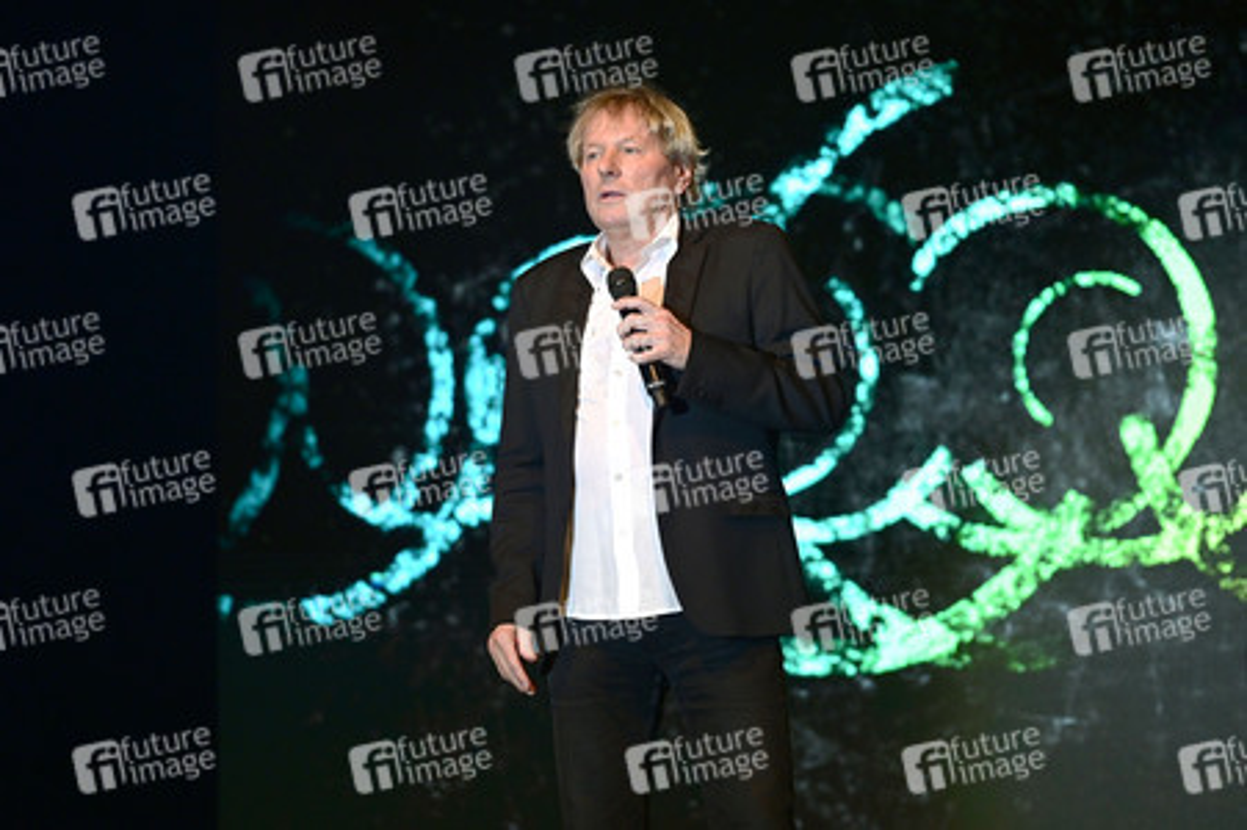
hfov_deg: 10.3
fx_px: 6923
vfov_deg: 6.9
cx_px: 624
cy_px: 415
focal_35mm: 200
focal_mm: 200
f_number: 3.2
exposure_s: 1/250
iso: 1600
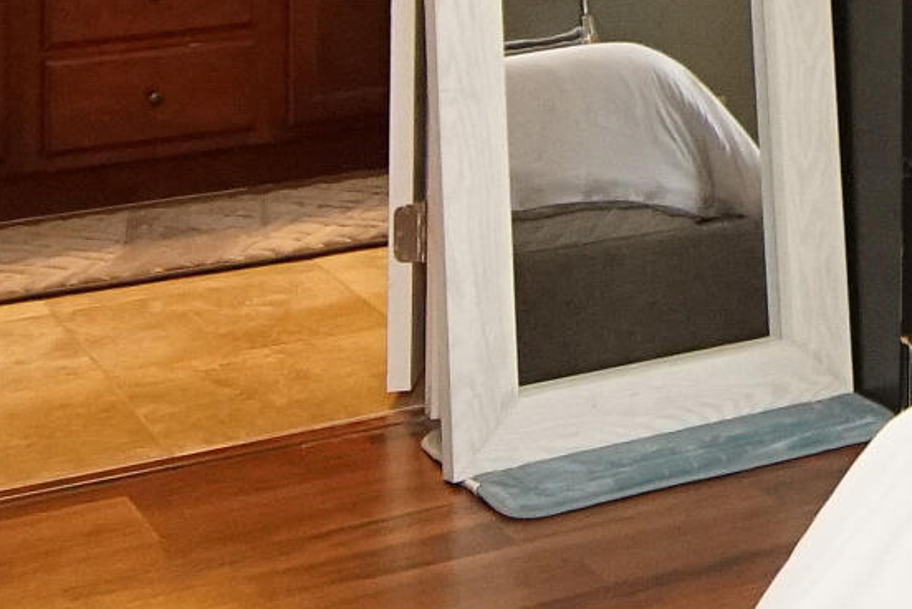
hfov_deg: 18.3
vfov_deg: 12.7
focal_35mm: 98
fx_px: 2484
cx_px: 1390
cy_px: -484
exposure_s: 1/60
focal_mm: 12
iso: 1600
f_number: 4.5
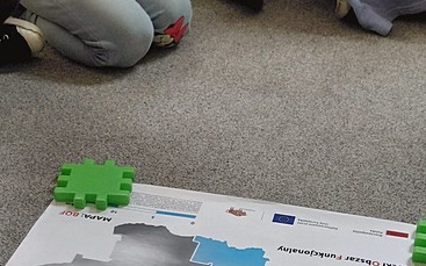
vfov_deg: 18.2
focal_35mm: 65
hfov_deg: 31.5
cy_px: 375
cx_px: 236
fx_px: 754
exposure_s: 1/100
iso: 125
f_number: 1.8
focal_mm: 4.69
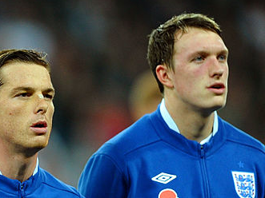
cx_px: -100
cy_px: 229
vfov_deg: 1.2
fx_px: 9107
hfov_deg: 1.7
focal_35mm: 1190
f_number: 2.8
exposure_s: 1/640
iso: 1600
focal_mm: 400
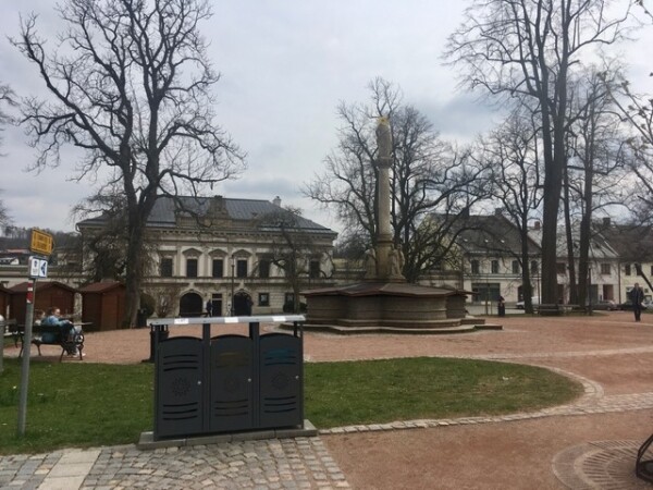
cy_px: 245
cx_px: 326
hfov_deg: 61.7
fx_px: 547
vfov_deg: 48.2
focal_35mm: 29
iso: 25
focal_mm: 4.15
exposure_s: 1/2849
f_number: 2.2
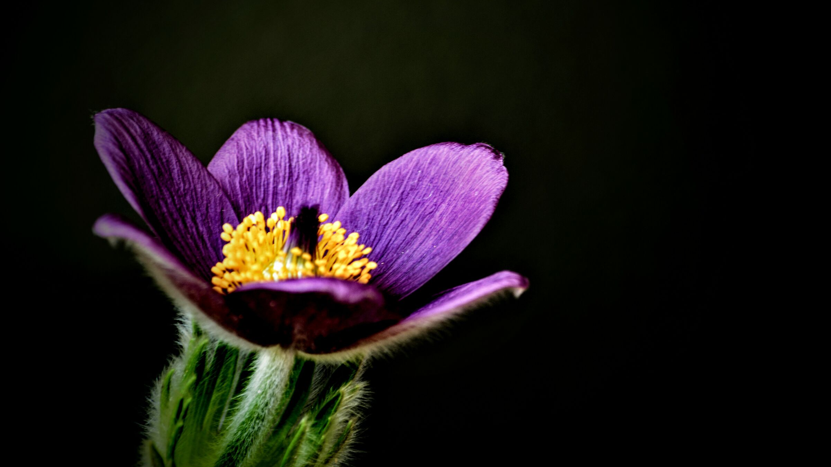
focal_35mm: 346
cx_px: 416
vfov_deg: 3.5
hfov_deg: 6.2
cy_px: 237
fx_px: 7624
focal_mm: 220
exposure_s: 1/13
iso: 400
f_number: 8
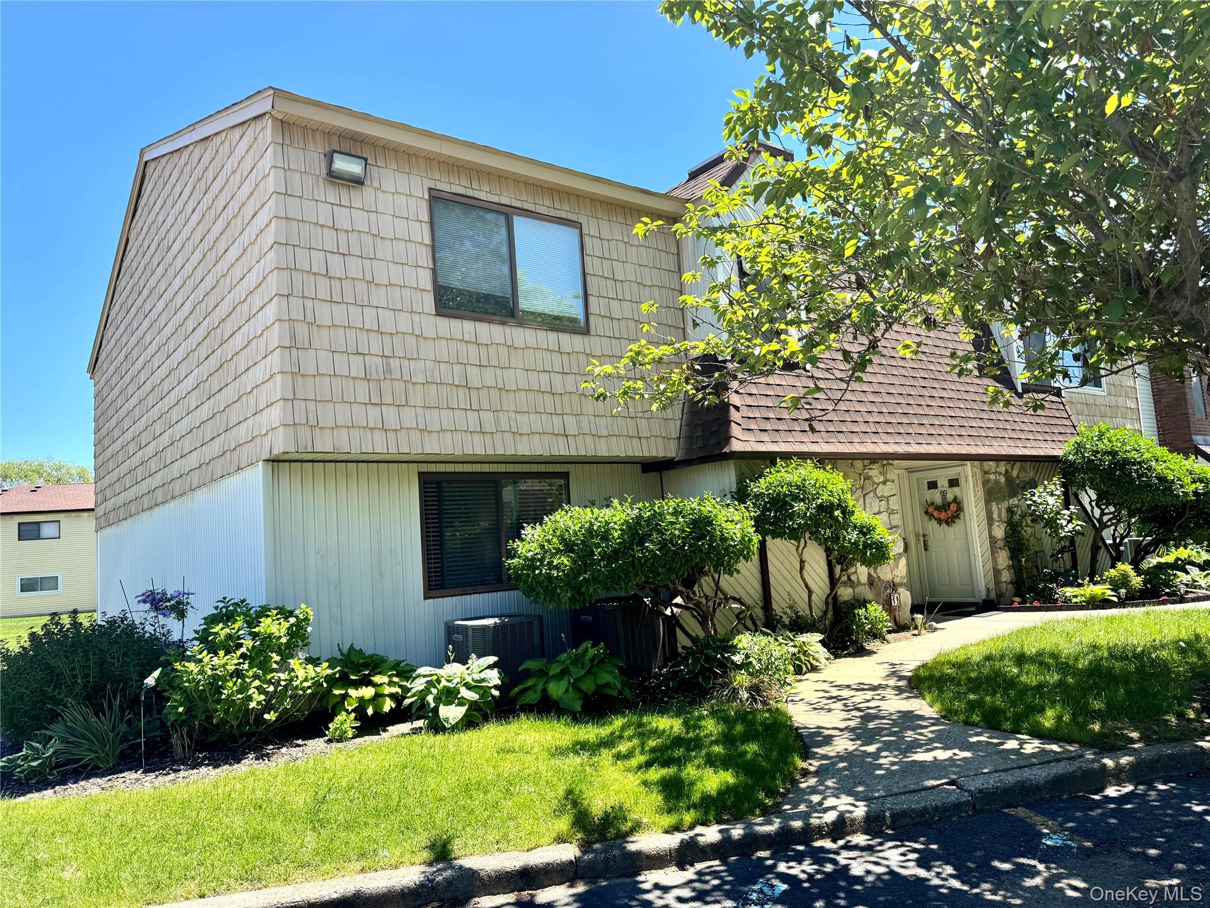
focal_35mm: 24
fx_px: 839
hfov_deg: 71.6
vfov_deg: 56.8
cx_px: 605
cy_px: 454
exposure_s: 1/1637
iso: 80
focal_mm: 6.76
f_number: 1.78
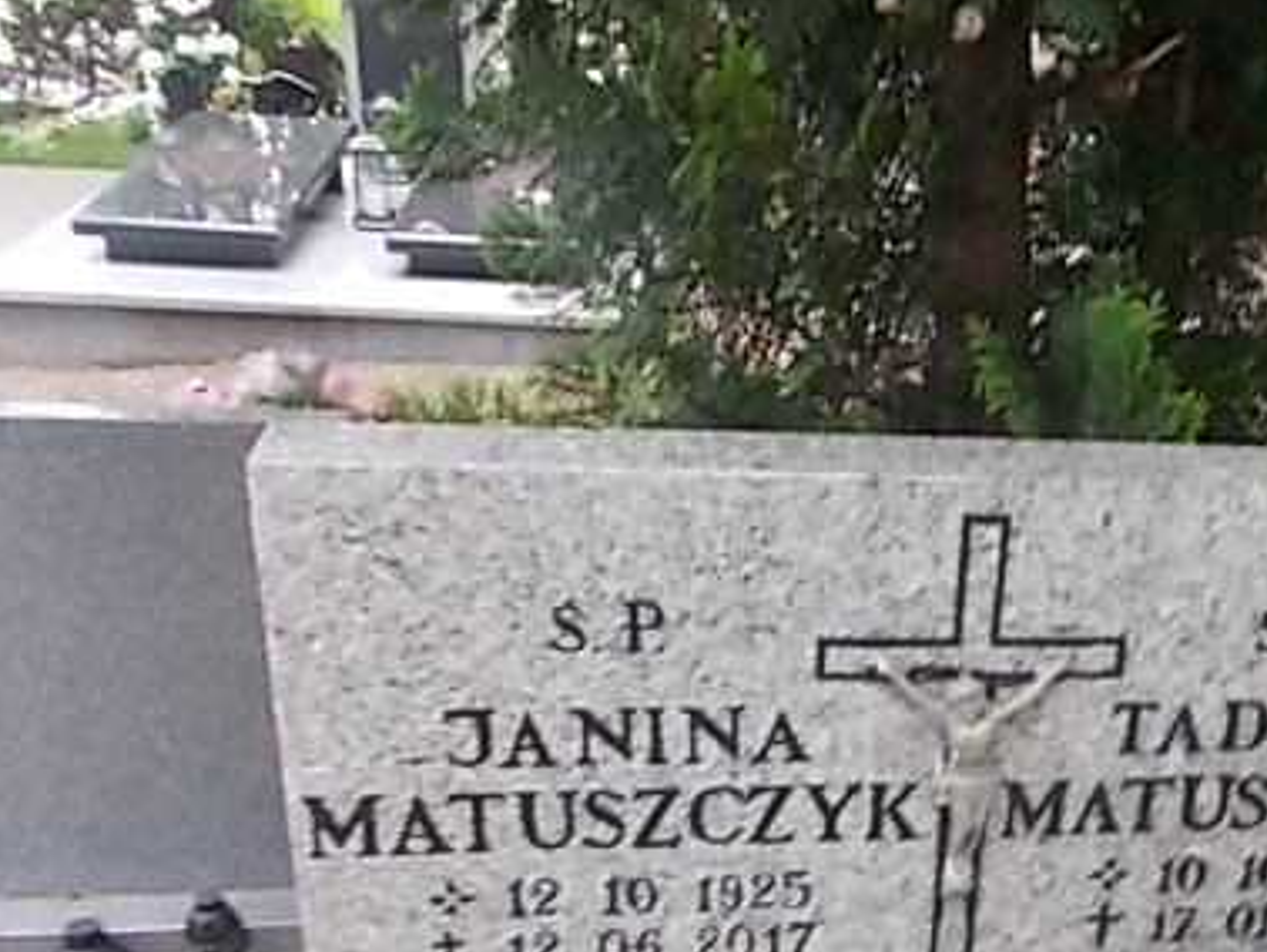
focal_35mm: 44
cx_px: 1039
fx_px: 1611
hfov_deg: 40.9
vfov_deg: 32.5
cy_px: 660
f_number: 3.2
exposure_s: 1/25
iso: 100
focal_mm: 4.6
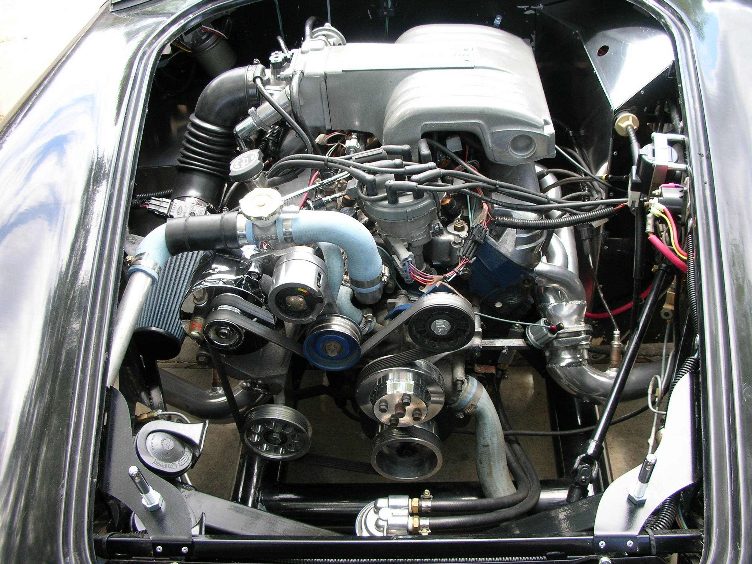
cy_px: 282
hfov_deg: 52.6
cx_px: 376
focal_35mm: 35
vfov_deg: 40.7
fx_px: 760
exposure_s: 1/70.2
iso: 50
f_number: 3
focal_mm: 5.8
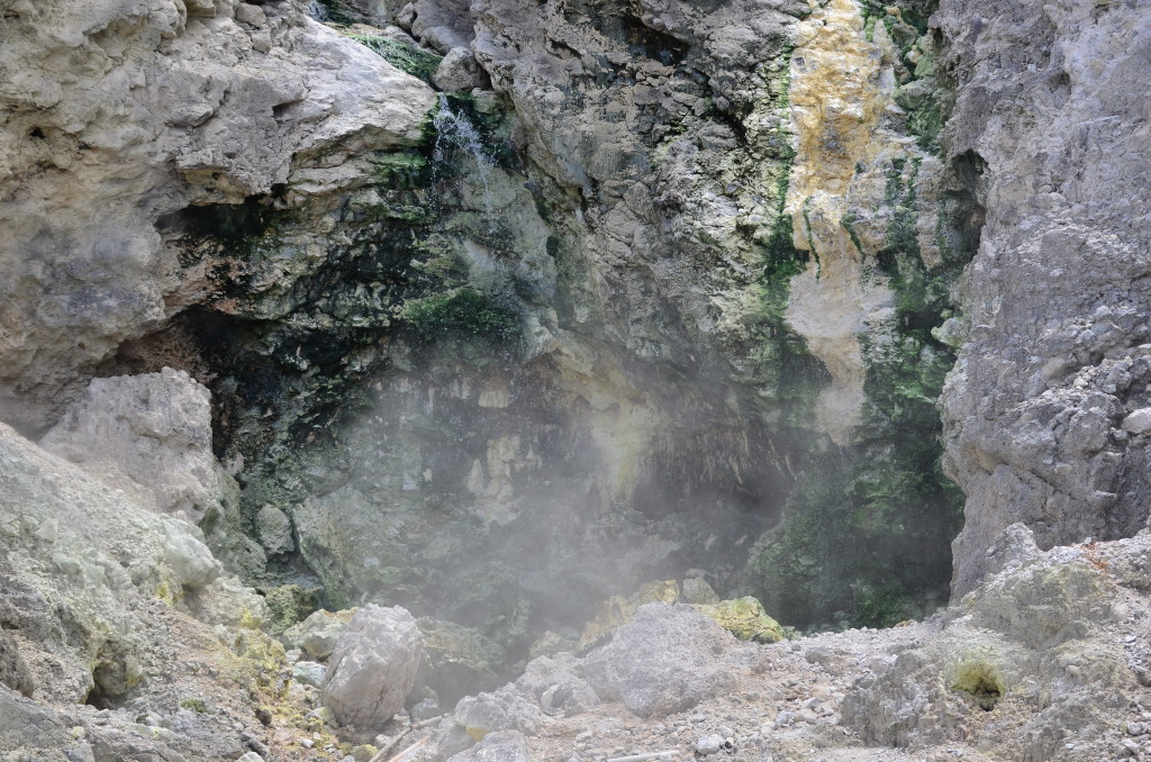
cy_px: 381
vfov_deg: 25.6
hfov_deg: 37.9
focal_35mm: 52
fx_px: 1675
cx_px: 576
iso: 140
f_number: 3.2
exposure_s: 1/1000
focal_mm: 35
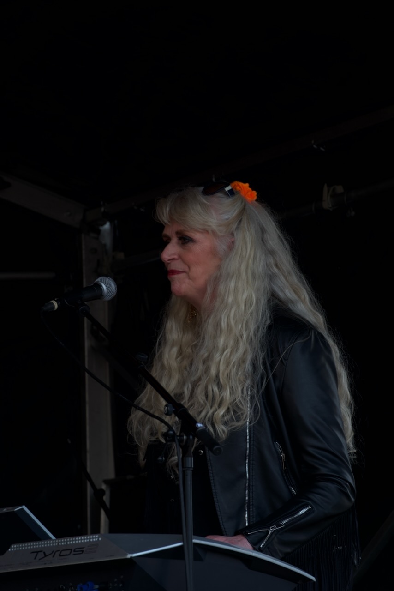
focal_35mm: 214
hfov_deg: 6.4
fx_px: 3511
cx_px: 197
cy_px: 296
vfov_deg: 9.6
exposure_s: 1/160
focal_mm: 78.39
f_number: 4
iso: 100
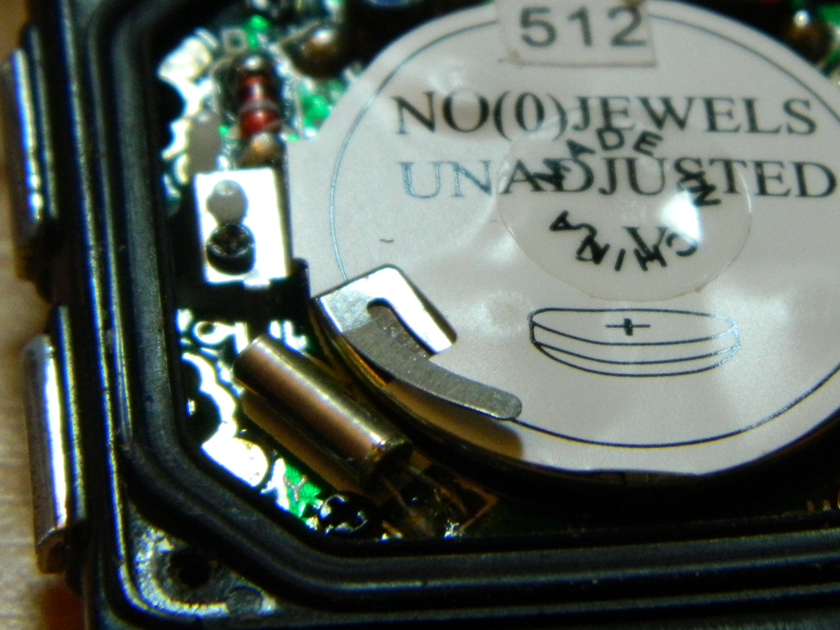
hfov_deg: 10.8
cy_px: 217
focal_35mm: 183
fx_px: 4441
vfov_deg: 8.1
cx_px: 569
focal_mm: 18.6
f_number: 4.5
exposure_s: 1/100
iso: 400
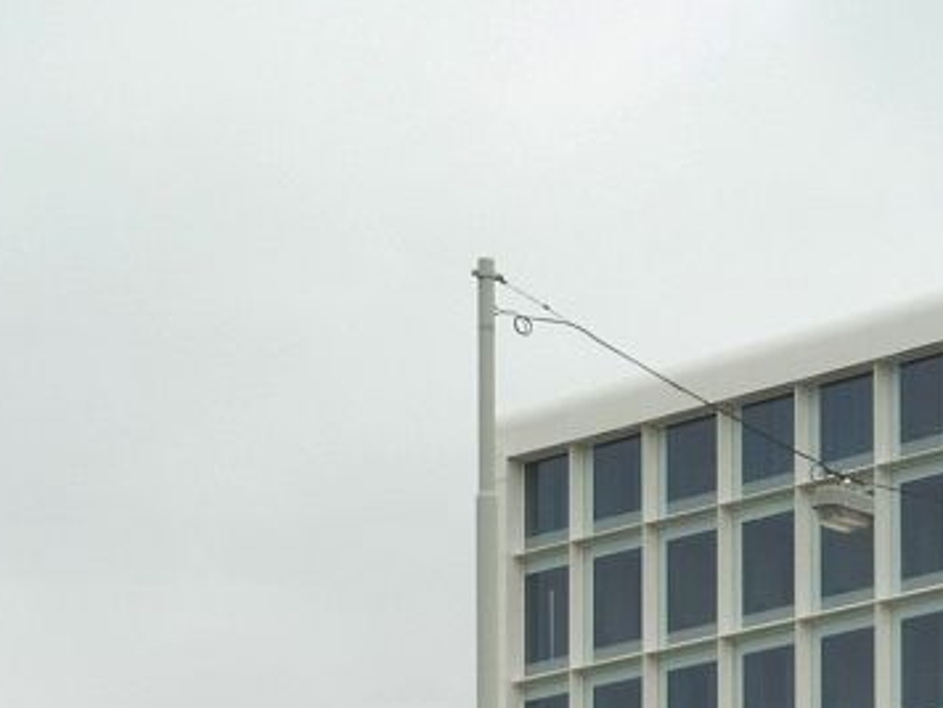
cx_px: 1062
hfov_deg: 9.1
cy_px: 910
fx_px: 5884
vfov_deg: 6.8
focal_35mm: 216
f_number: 6.3
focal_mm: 13.3
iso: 100
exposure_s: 1/125
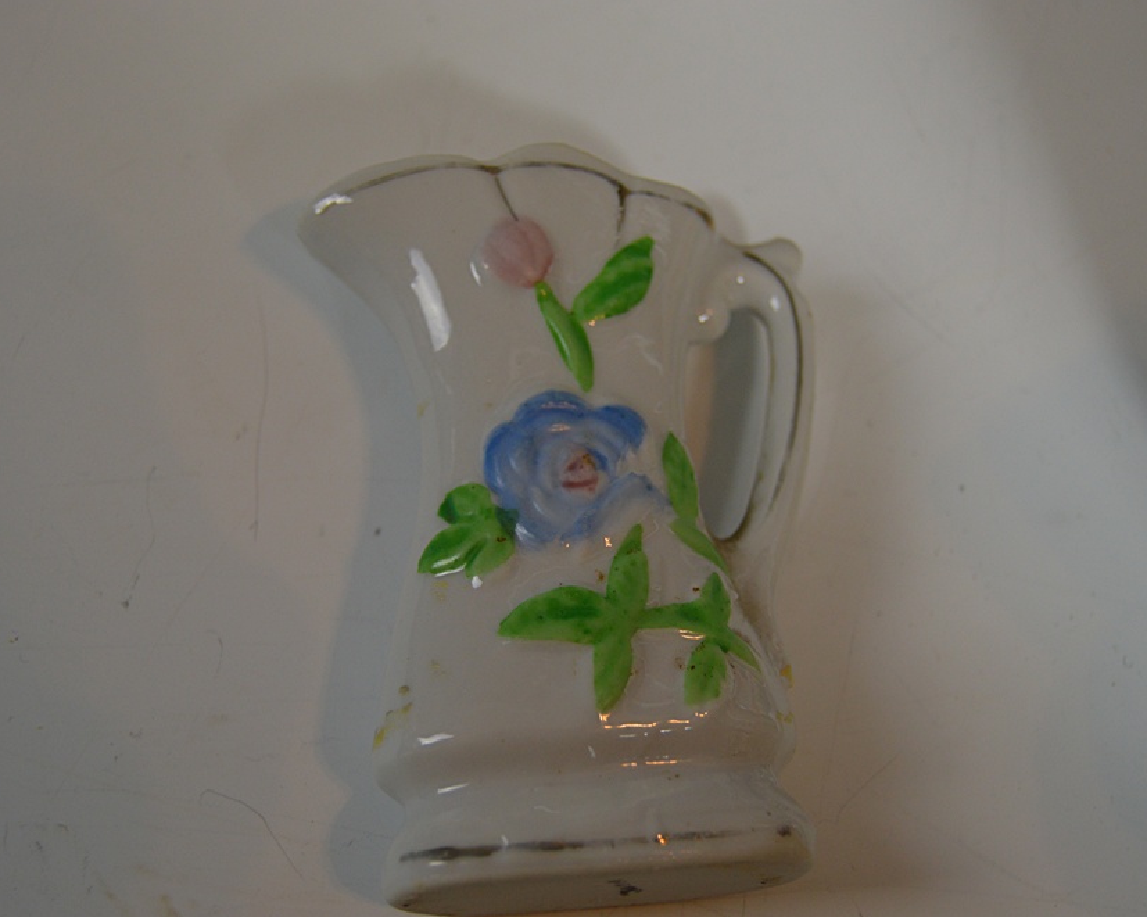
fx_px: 2021
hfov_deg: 31.7
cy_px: 460
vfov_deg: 25.6
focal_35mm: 60
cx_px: 556
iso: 450
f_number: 4.5
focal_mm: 35
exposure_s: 1/60
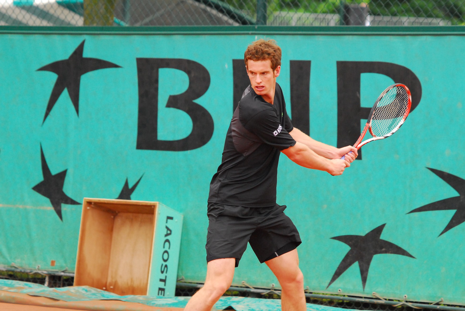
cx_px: 232
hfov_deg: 9.8
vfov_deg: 6.6
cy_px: 156
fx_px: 2716
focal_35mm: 210
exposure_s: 1/1000
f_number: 5
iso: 800
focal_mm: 140
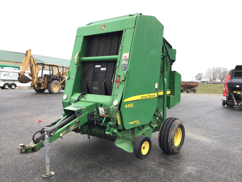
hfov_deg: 58.3
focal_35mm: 31
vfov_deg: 45.4
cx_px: 121
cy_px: 91
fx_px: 217
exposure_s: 1/120
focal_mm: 3.3
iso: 32
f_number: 2.4
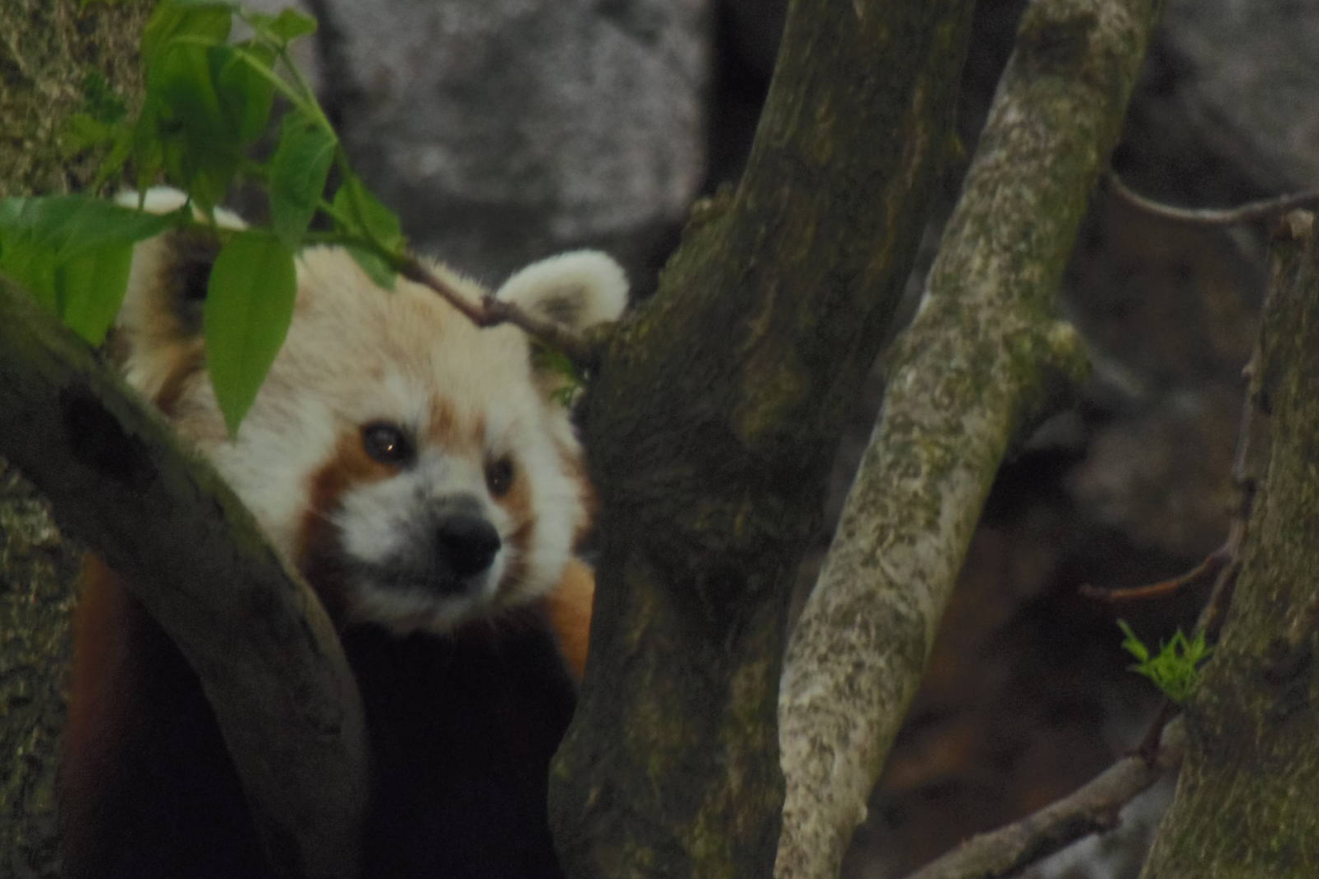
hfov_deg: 2.3
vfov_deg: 1.5
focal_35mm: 900
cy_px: 406
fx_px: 32969
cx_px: 660
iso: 400
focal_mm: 154.8
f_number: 5.7
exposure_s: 1/250
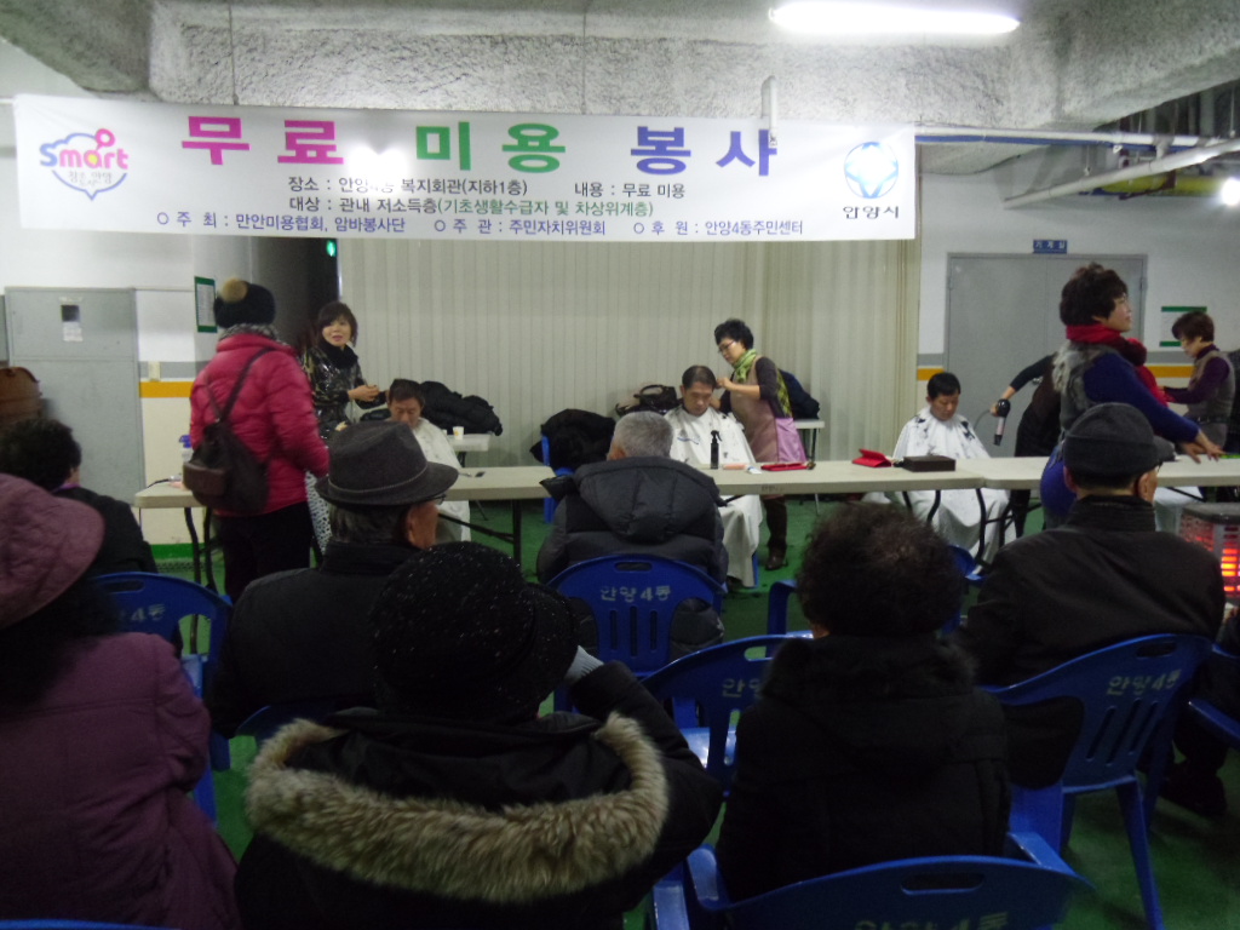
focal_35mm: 31
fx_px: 1110
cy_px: 465
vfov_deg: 45.4
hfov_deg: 58.4
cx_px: 620
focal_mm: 5.6
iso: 400
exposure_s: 1/21
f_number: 3.3
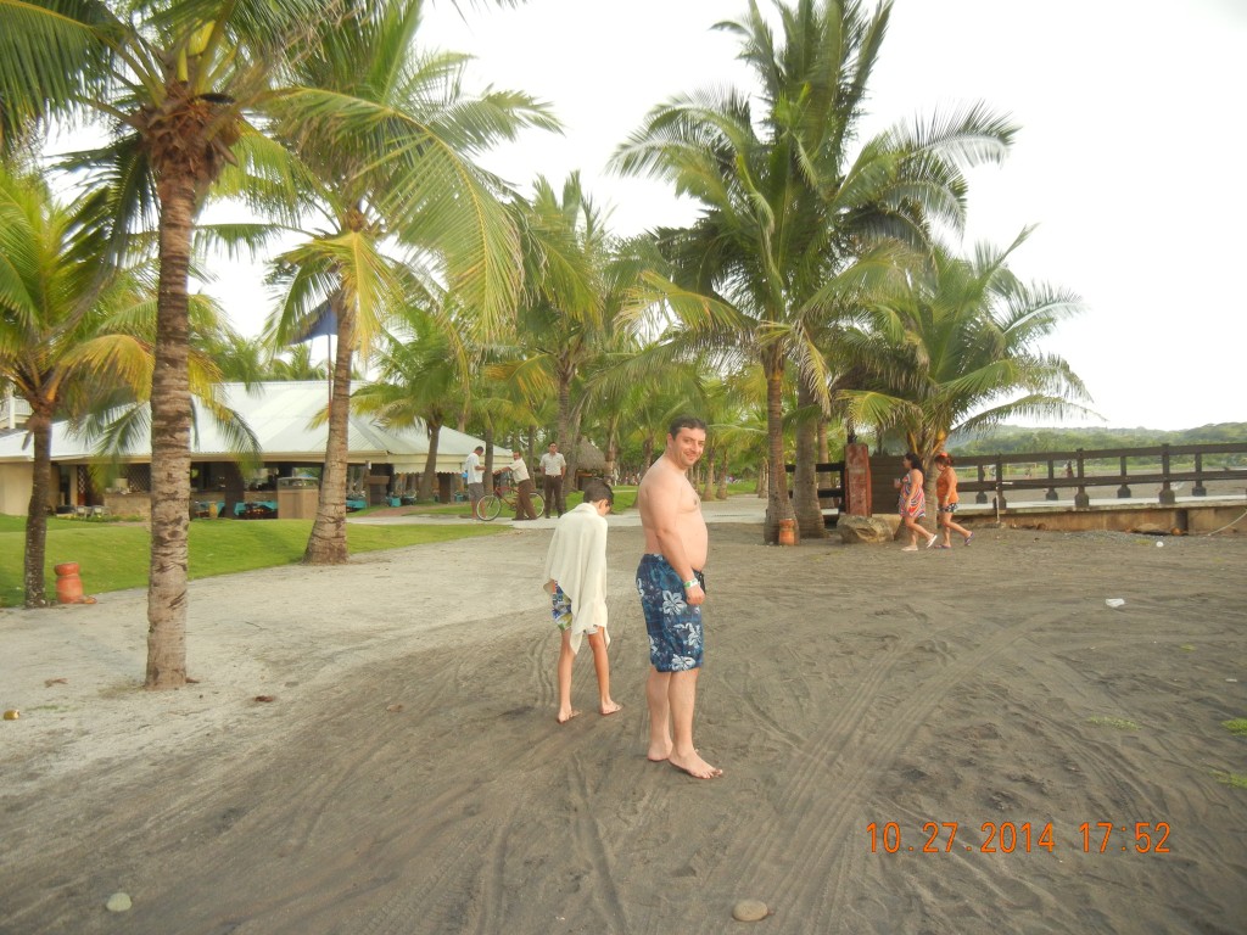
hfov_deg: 60.0
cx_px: 624
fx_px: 1081
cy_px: 468
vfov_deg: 46.8
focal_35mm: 30
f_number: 3.5
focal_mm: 5.4
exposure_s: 1/200
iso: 230
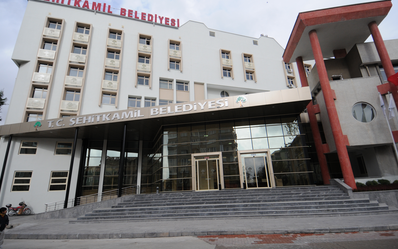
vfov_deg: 62.2
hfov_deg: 88.0
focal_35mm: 19
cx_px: 200
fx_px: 206
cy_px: 116
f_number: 4
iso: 400
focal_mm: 12
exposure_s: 1/3200
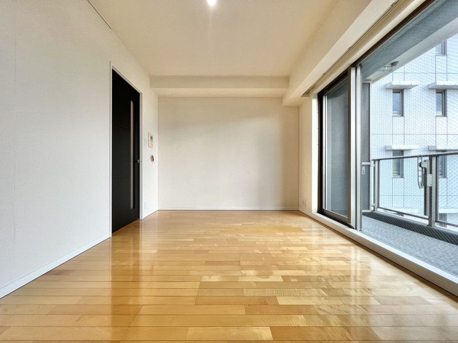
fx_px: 172
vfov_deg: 89.9
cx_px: 229
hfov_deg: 106.2
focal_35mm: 13
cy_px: 172
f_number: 1.8
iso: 100
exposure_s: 1/99
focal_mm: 1.57
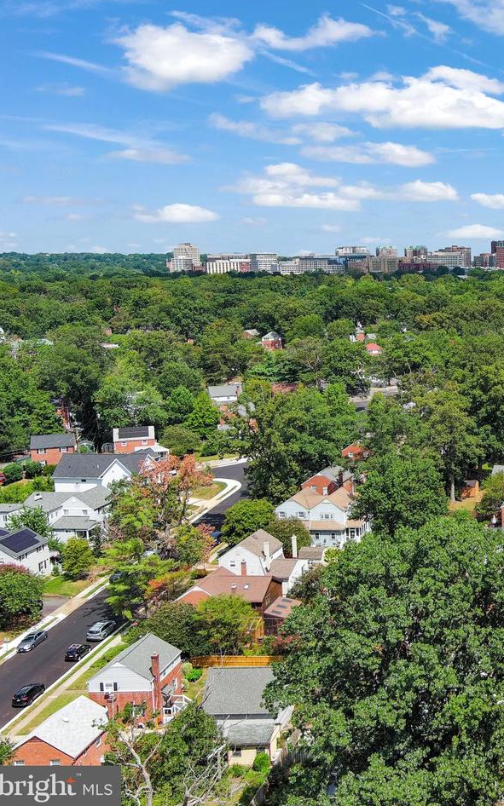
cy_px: 400
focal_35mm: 45
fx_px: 989
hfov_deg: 25.7
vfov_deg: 44.4
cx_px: 602
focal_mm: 10.57
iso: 100
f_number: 2.8
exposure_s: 1/1500
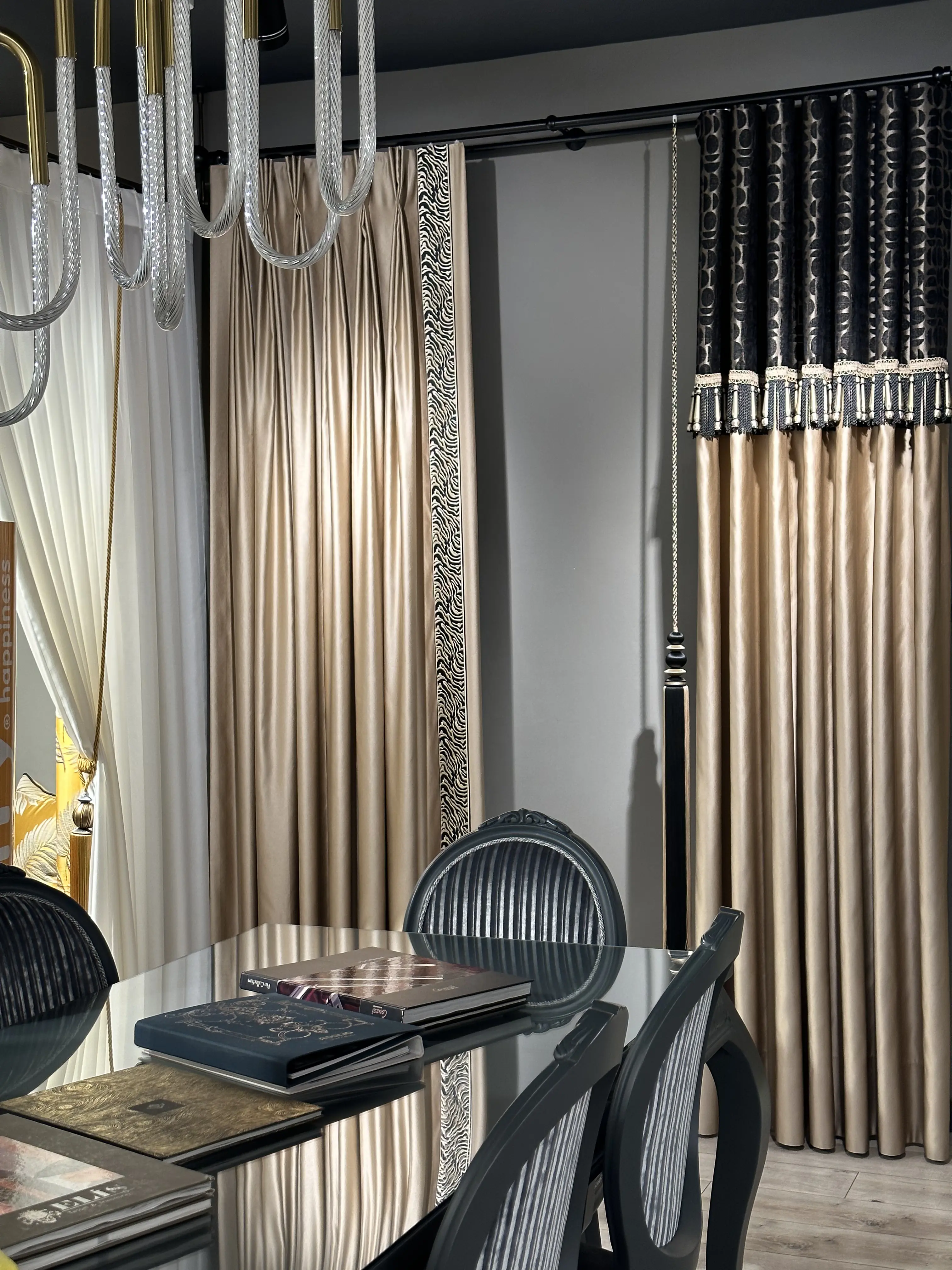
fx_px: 1760
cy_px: 635
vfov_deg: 39.7
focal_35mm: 48
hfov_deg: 30.3
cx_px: 476
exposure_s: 1/100
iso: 80
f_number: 1.78
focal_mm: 6.86
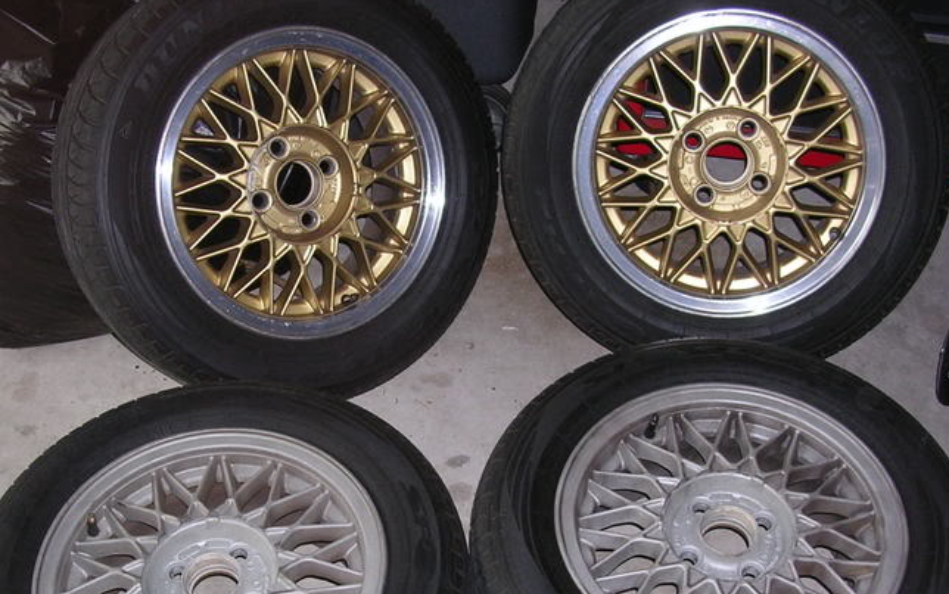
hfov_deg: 40.3
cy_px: 416
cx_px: 448
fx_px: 1294
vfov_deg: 25.7
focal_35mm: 50
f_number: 2.8
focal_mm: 5.8
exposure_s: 1/60.1
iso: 50
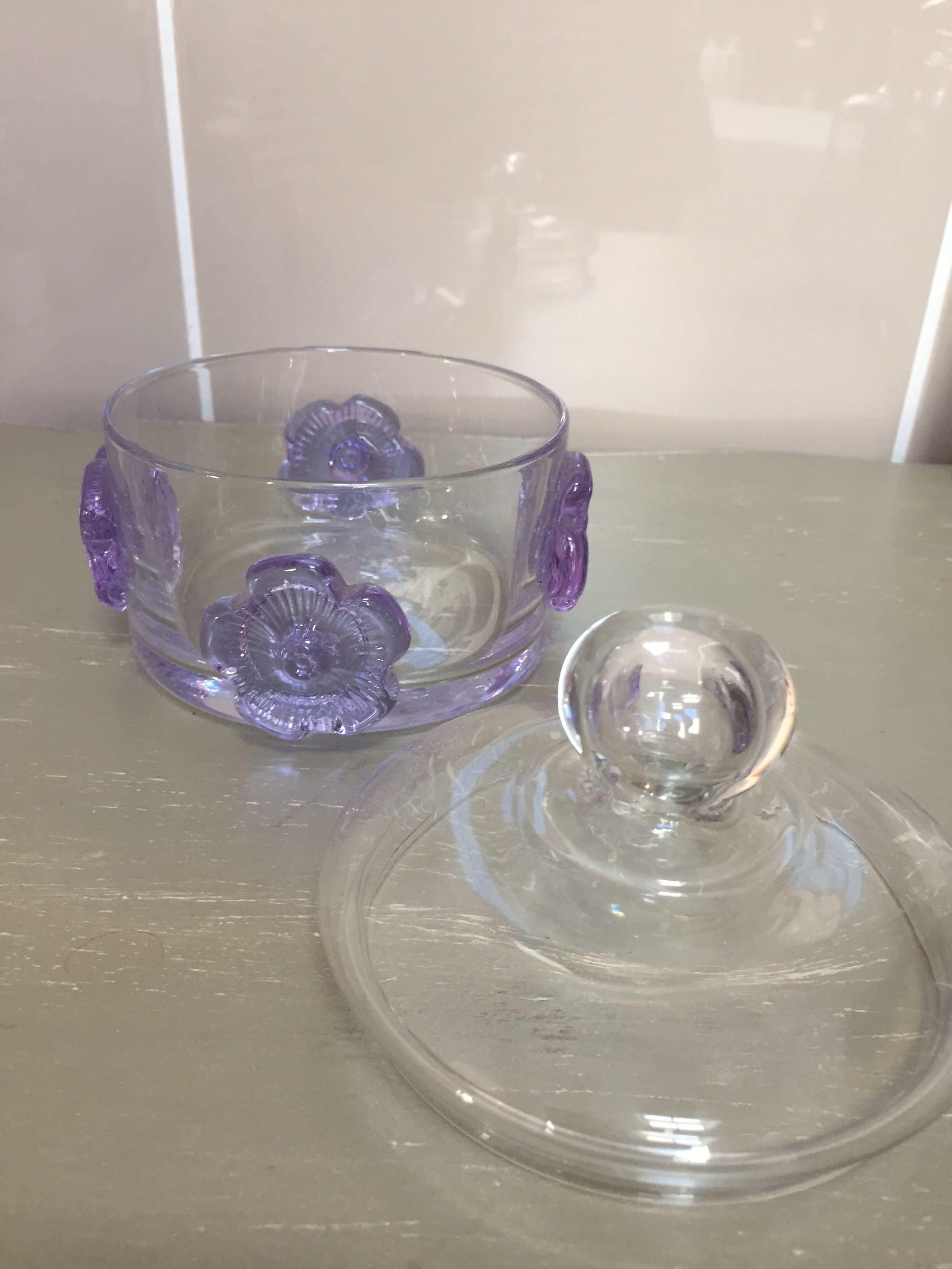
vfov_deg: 61.7
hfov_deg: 48.2
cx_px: 476
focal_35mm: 29
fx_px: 1063
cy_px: 634
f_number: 2.2
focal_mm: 4.15
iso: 125
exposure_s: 1/33
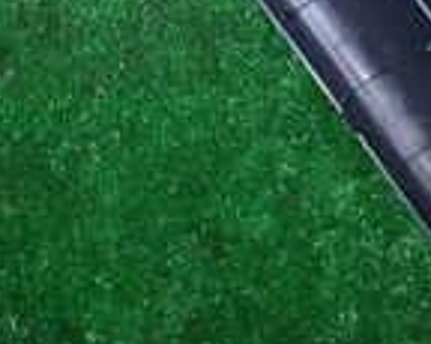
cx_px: 730
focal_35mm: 102
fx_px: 1300
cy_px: -42
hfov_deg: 16.4
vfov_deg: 14.7
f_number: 2
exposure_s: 1/60
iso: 100
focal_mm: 4.5
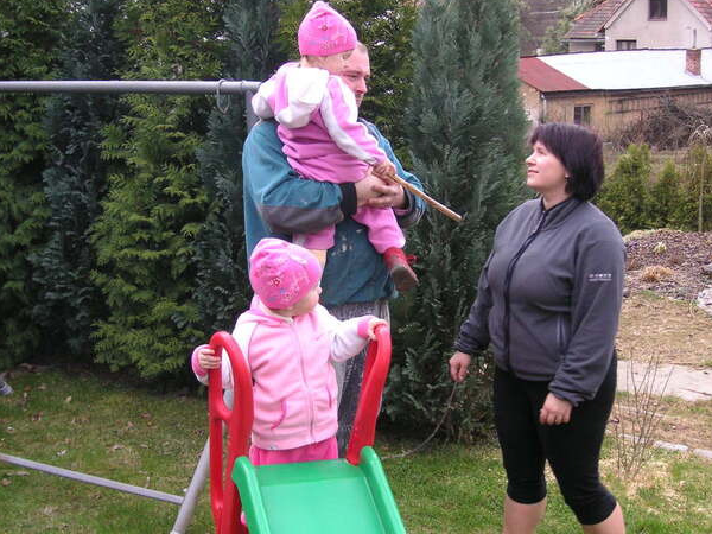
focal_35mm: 52
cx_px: 337
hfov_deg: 36.8
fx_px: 1070
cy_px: 254
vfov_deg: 28.0
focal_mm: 6.5
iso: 50
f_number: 2.9
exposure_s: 1/125
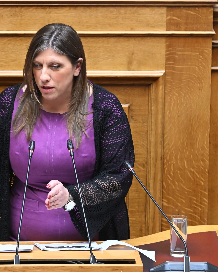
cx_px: 61
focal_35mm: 536
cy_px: 136
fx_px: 4322
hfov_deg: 2.9
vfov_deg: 3.6
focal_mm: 380
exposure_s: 1/250
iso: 6400
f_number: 6
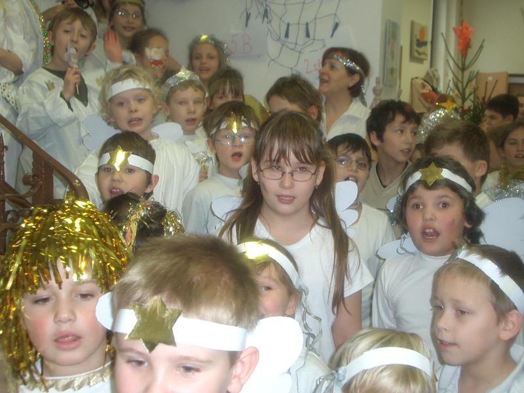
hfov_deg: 38.9
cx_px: 262
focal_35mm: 49
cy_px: 196
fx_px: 742
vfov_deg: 29.7
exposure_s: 1/40
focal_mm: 8.2
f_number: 3.1
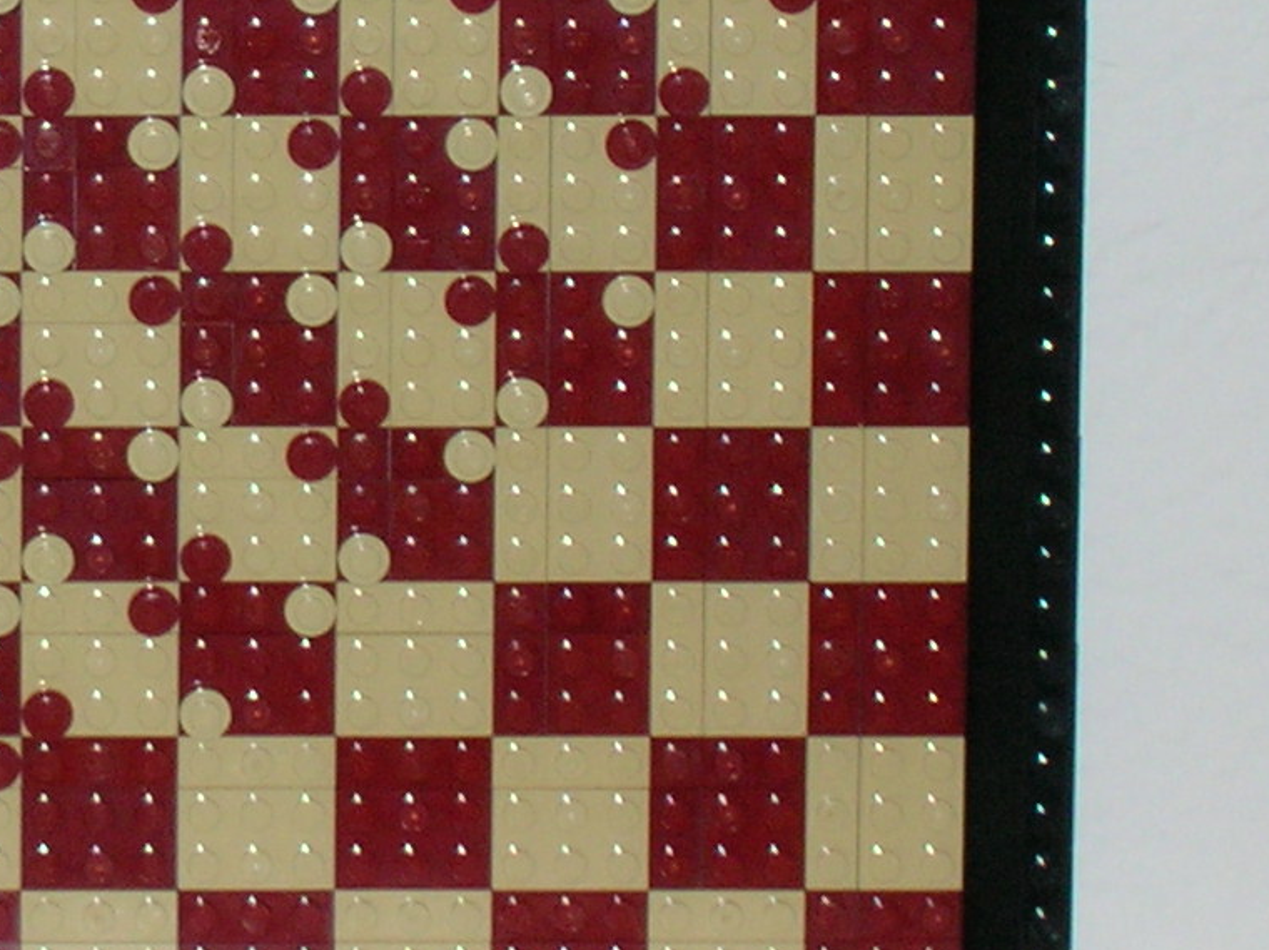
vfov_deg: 4.8
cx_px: -384
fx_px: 11247
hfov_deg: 6.4
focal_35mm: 307
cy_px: -149
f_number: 4.9
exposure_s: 1/60.1
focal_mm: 17.1
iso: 102
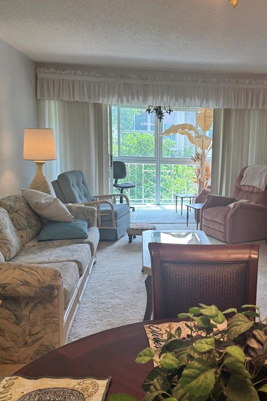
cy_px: 194
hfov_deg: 38.0
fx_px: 378
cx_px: 197
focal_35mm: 34
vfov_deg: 55.8
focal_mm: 6.76
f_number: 1.78
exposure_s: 1/120
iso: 125
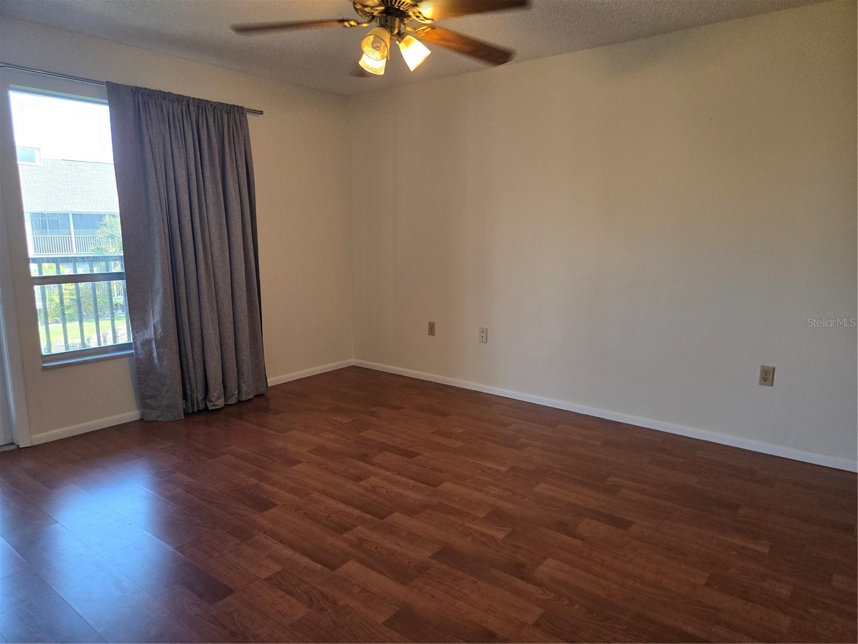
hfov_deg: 73.9
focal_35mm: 23
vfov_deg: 58.9
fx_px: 570
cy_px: 322
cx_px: 429
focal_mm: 5.4
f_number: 1.8
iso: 125
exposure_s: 1/120
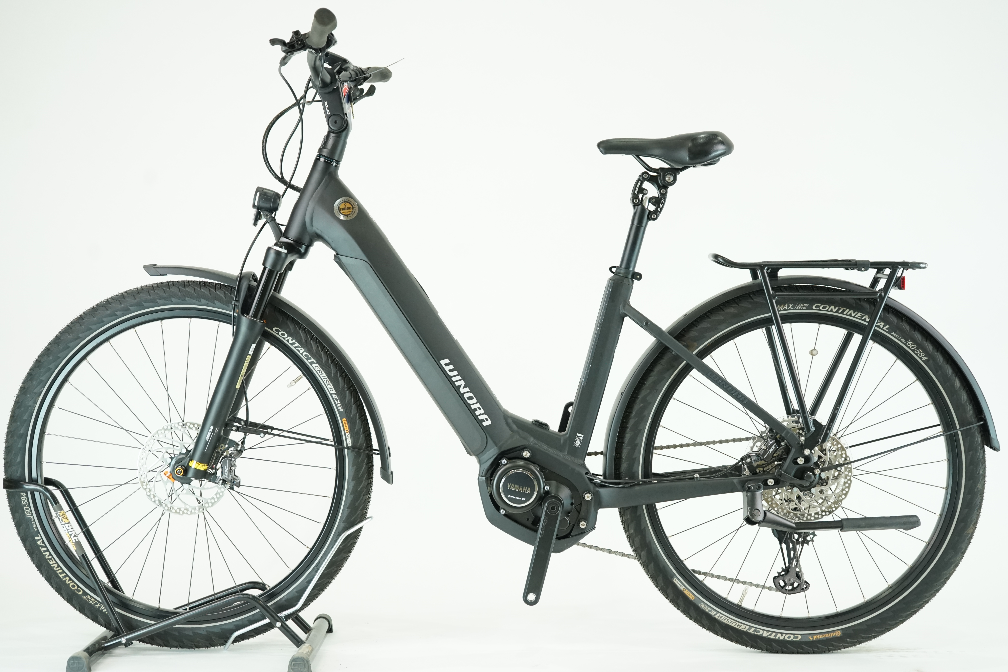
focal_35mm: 55
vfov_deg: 24.6
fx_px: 1540
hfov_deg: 36.2
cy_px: 336
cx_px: 504
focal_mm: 55
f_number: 5
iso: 2000
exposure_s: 1/200
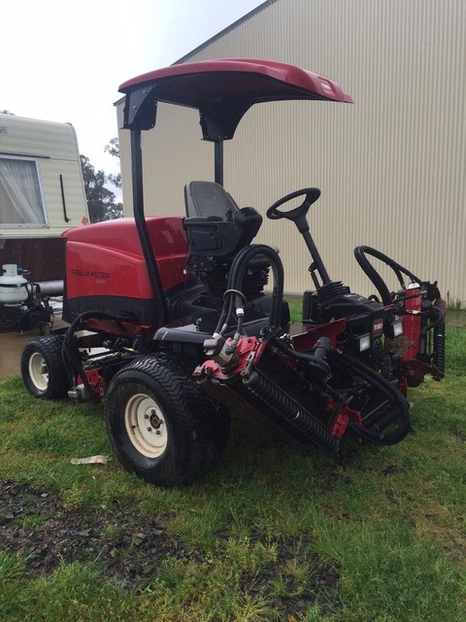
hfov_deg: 48.2
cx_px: 233
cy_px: 311
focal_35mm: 29
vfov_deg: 61.7
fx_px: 521
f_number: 2.2
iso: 32
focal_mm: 4.15
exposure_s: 1/920
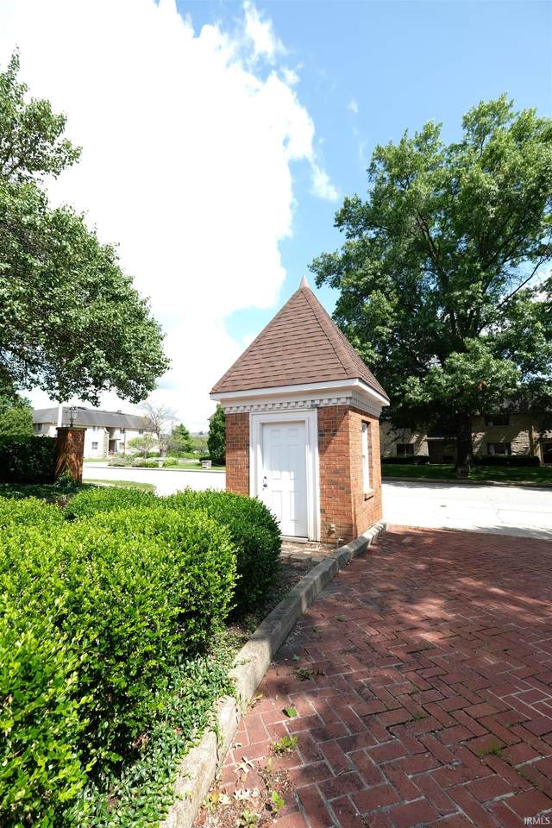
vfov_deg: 100.4
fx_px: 345
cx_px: 276
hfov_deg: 77.3
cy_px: 414
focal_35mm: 15
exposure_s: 1/350
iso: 100
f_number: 4
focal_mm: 10
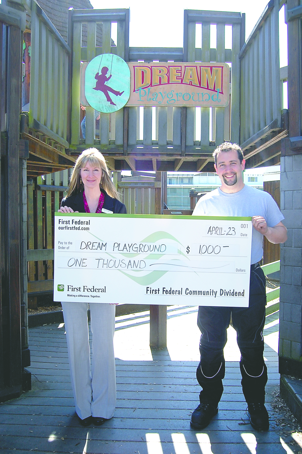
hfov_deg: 43.5
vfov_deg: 62.0
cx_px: 151
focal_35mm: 30
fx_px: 378
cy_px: 227
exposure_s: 1/200
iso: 200
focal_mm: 20
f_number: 7.1
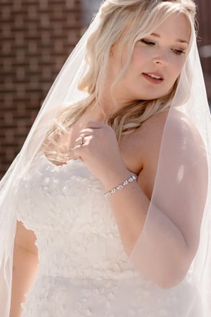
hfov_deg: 7.0
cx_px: 192
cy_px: 154
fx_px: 1723
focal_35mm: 196
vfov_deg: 10.5
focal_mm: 85
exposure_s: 1/1250
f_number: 3.2
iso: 200
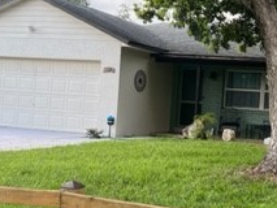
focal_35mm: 78
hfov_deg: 24.0
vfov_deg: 18.9
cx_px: 273
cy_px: 118
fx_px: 625
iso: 50
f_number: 1.5
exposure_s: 1/511
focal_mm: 5.7
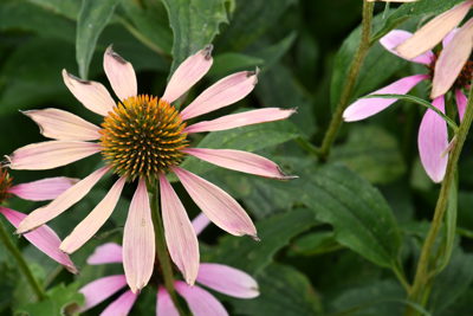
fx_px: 3943
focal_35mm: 300
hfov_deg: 6.9
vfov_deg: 4.6
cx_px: 236
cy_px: 158
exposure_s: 1/80
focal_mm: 200
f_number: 9
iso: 320
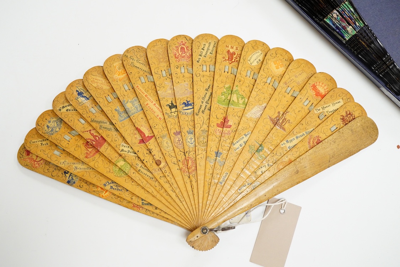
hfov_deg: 43.6
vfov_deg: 29.9
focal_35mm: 45
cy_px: 134
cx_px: 200
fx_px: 500
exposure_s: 1/400
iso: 2500
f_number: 3.5
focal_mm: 30
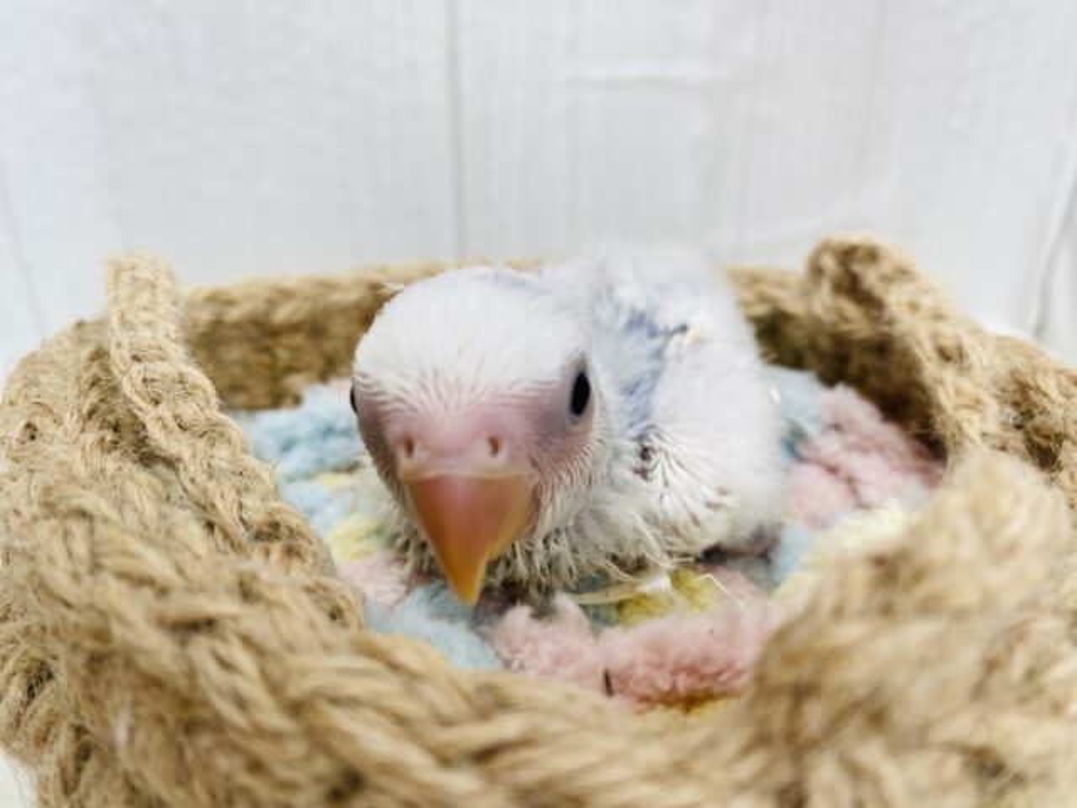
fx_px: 778
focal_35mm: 25
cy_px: 404
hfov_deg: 69.4
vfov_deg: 54.9
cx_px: 538
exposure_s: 1/100
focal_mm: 4.25
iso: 40
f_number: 1.8
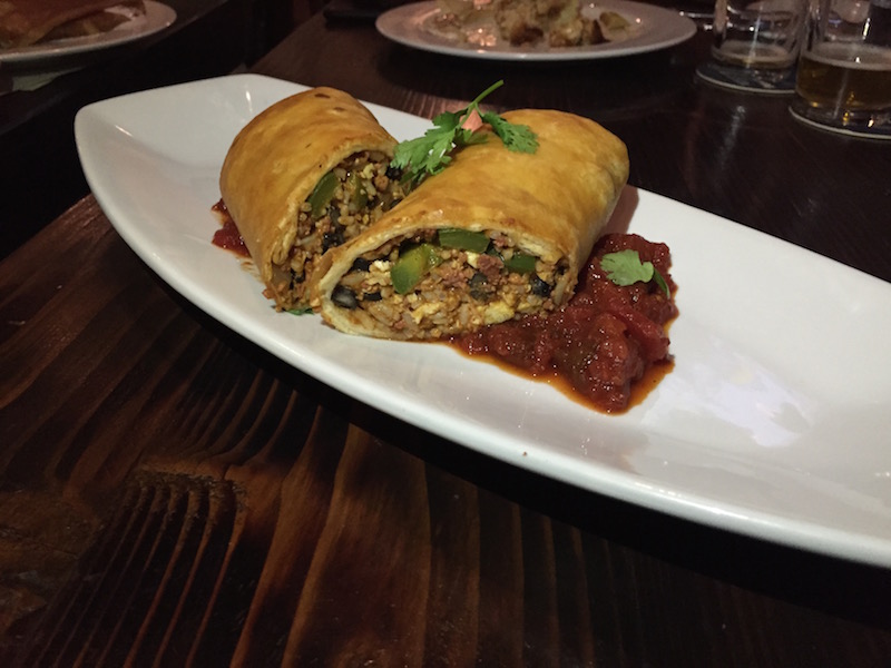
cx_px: 446
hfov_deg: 61.7
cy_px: 334
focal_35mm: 29
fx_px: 746
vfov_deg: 48.2
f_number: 2.2
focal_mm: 4.15
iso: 250
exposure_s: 1/20
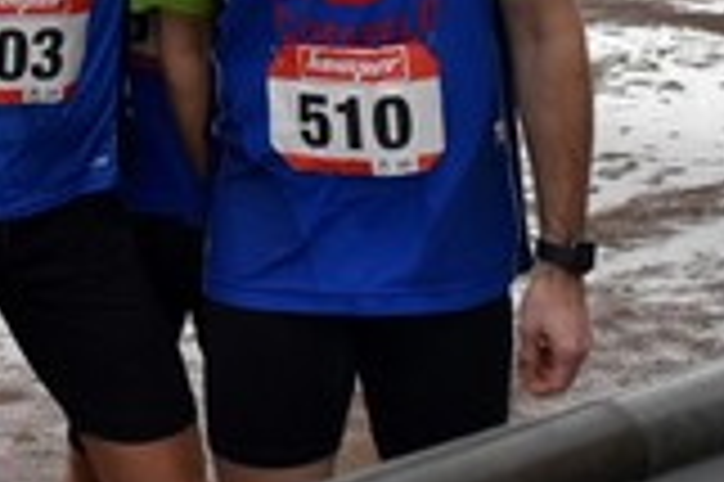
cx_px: -263
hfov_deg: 22.3
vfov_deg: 16.3
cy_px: -117
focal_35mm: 80
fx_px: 1607
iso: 800
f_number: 3.5
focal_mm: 18
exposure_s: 1/500
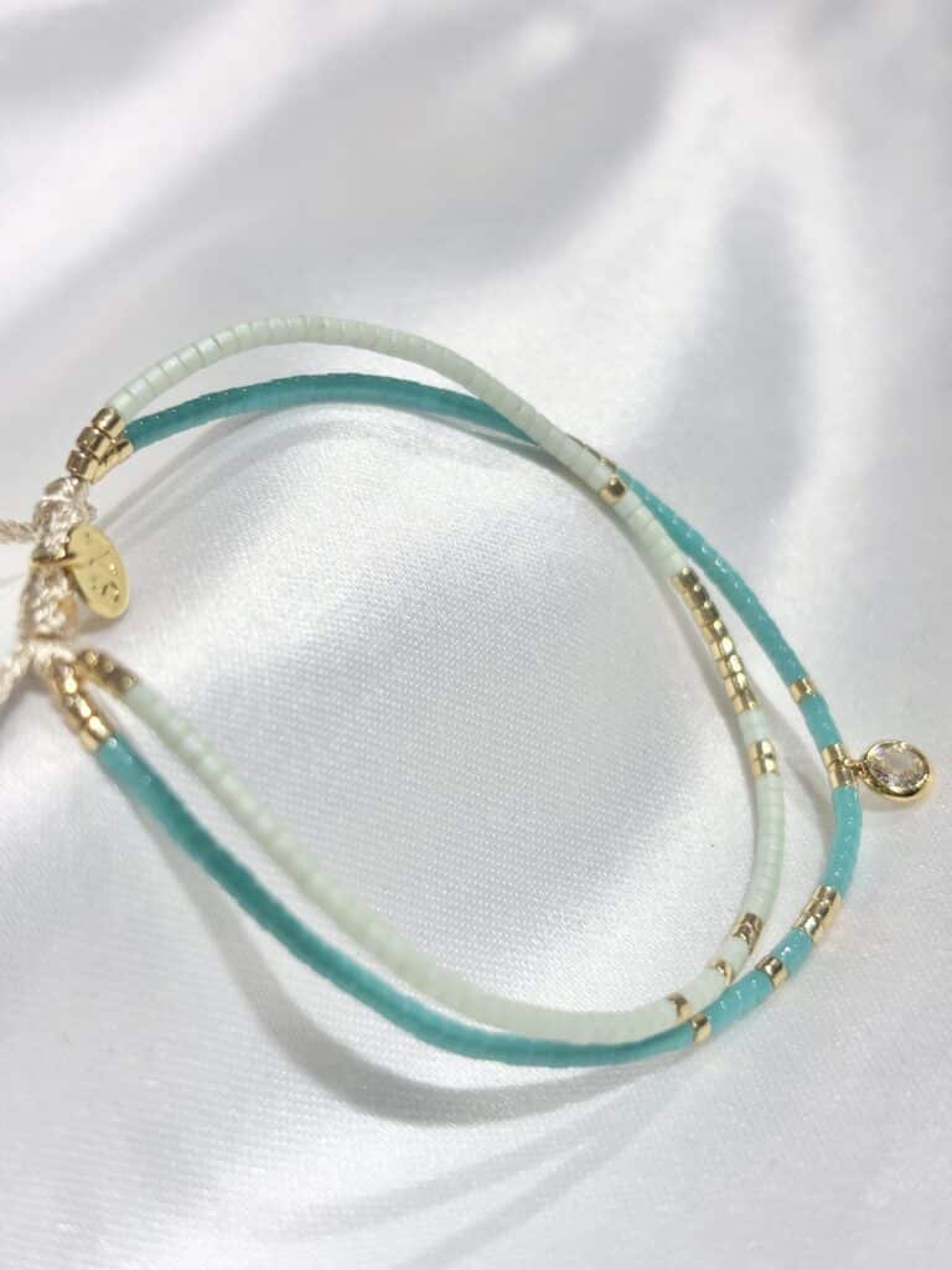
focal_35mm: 52
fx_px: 1907
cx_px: 476
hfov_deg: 28.0
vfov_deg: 36.8
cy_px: 635
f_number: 1.6
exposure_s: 1/297
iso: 32
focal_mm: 5.96
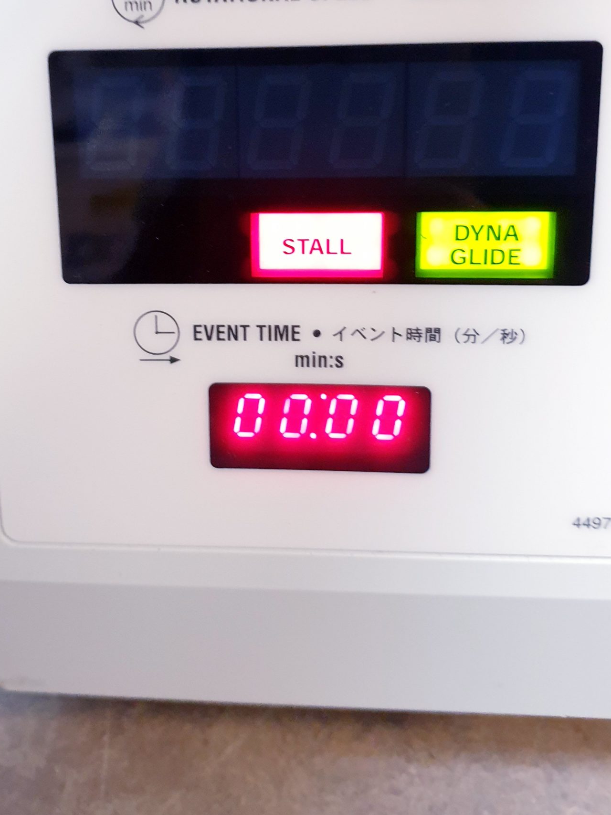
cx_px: 226
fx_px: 918
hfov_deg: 36.6
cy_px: 275
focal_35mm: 39
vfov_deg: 47.1
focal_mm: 4.3
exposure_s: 1/50
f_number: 1.5
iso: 250
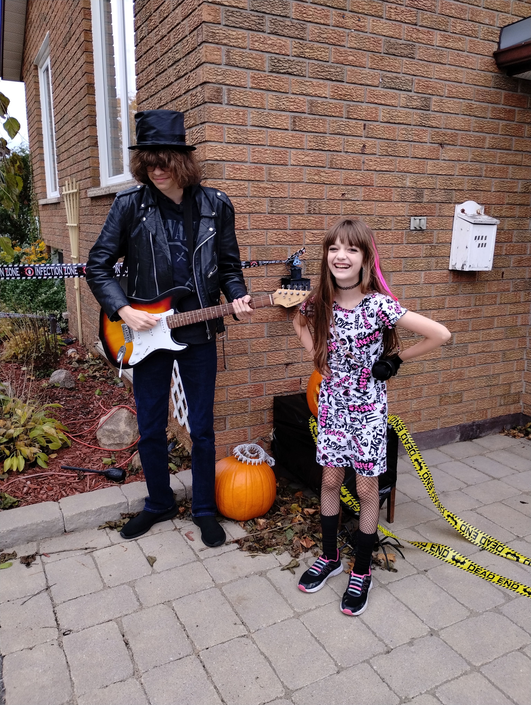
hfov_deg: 49.9
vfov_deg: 63.4
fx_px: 571
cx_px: 266
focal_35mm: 28
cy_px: 352
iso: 132
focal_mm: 4.27
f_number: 1.8
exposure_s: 1/100
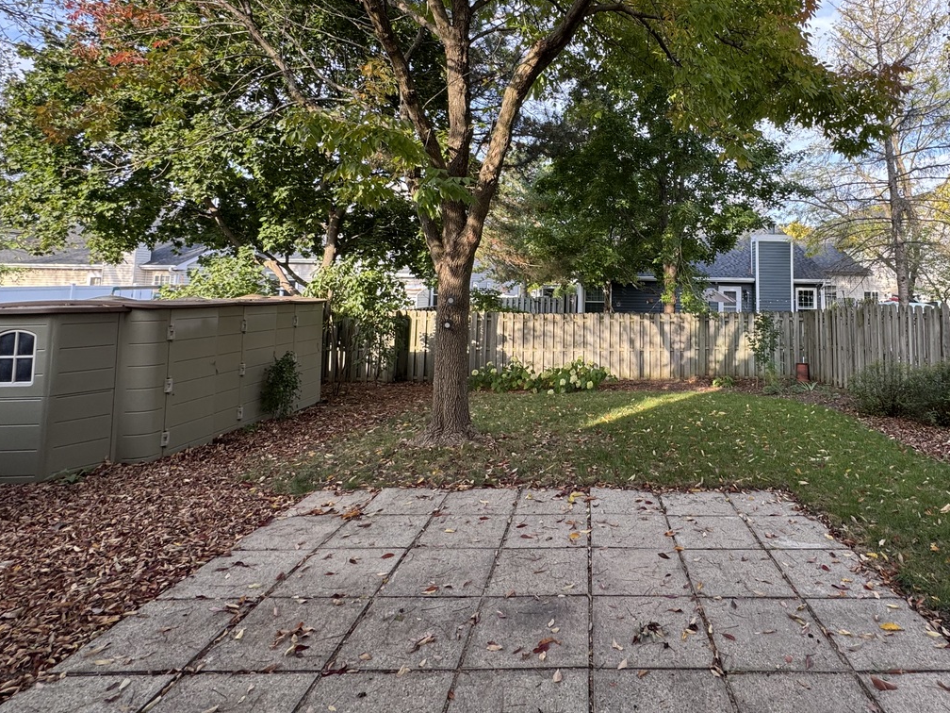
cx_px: 608
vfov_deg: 64.4
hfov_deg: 79.9
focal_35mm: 20
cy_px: 241
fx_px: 549
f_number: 2.2
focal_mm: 2.22
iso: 40
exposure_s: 1/135
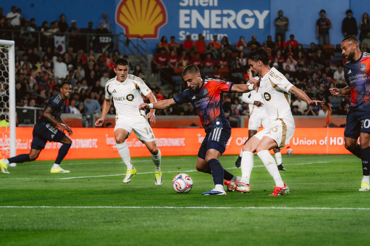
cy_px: 123
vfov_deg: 6.9
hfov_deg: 10.3
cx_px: 185
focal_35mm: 200
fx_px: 2056
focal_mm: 200
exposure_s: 1/1250
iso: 4000
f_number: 6.3
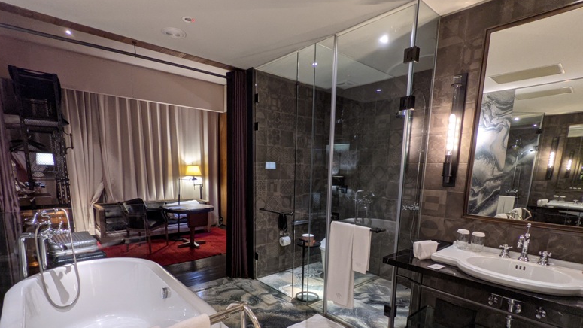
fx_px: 278
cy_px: 217
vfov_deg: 59.7
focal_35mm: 18
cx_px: 294
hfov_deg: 92.7
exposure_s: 1/24
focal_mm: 2.22
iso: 179
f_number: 2.2
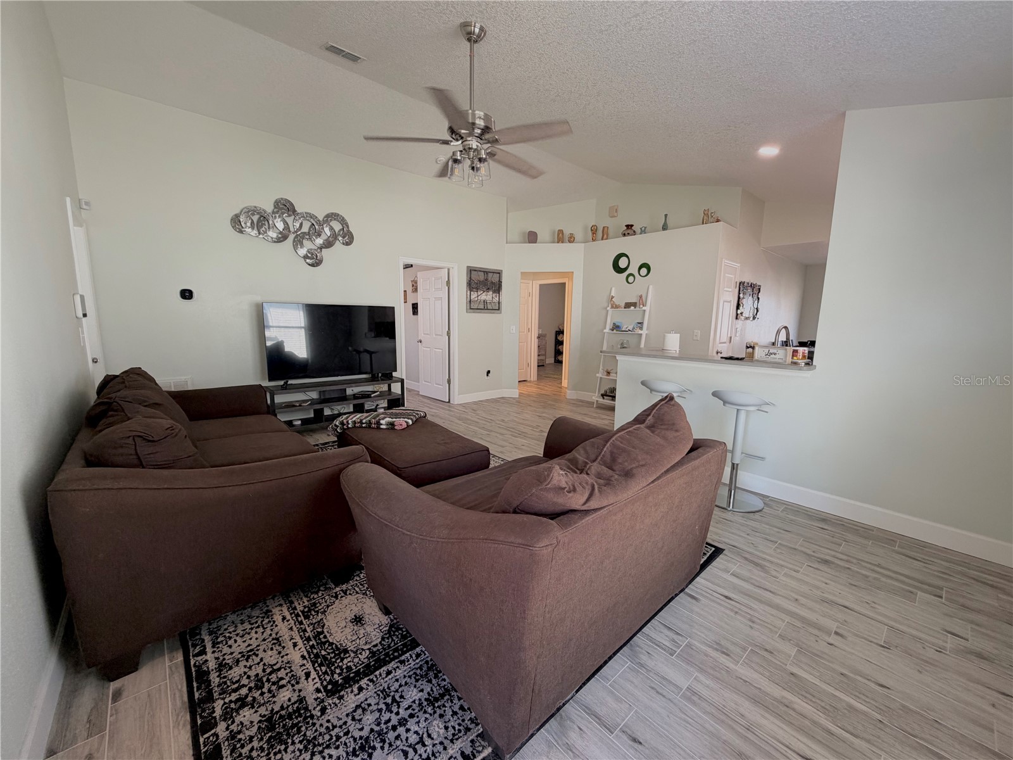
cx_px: 506
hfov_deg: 102.1
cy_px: 380
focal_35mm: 14
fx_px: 410
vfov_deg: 85.7
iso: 160
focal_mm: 2.22
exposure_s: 1/60
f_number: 2.2
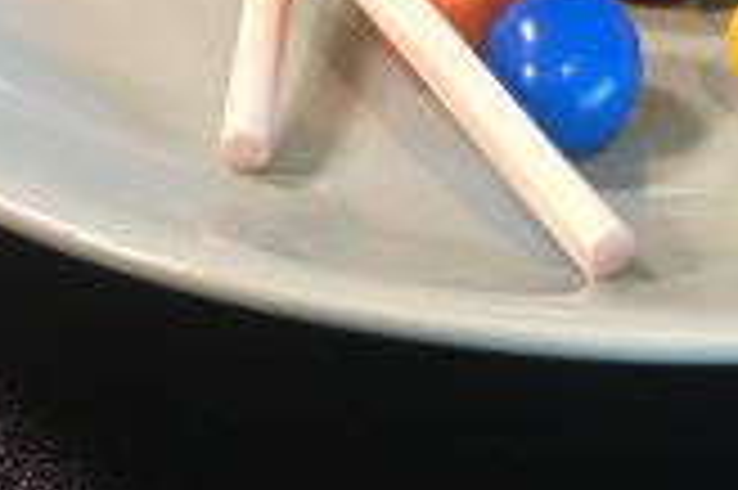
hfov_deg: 21.5
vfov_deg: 14.5
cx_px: 711
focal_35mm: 92
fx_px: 1884
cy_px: -52
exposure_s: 1/33
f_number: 2.2
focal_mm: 4.15
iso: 200
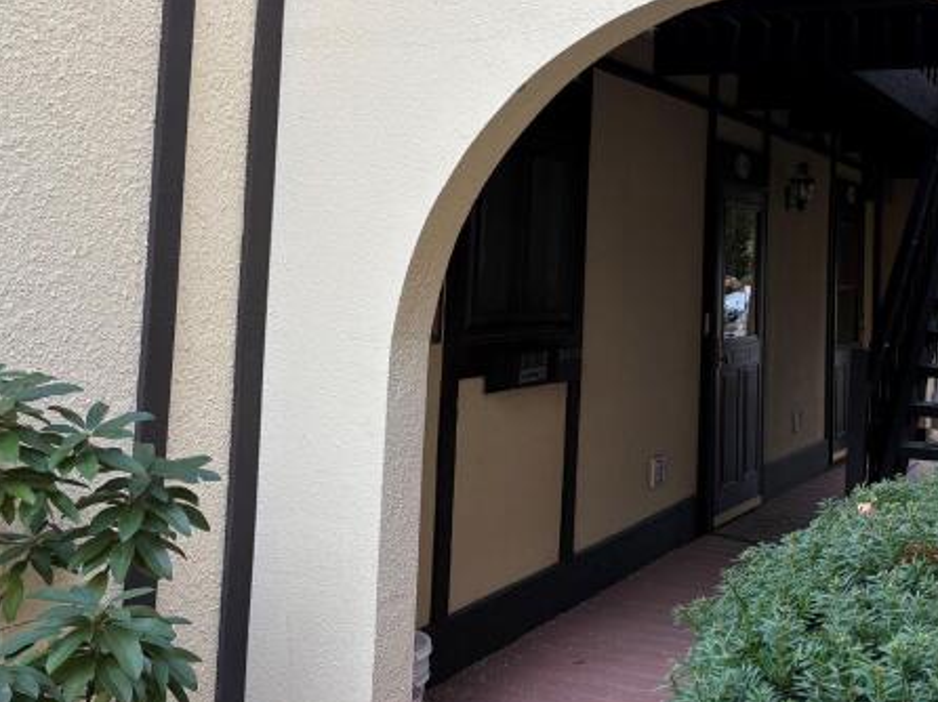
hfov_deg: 43.7
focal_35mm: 42
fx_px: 1137
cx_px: 673
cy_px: 191
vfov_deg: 33.7
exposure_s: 1/122
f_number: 1.6
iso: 50
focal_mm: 5.96
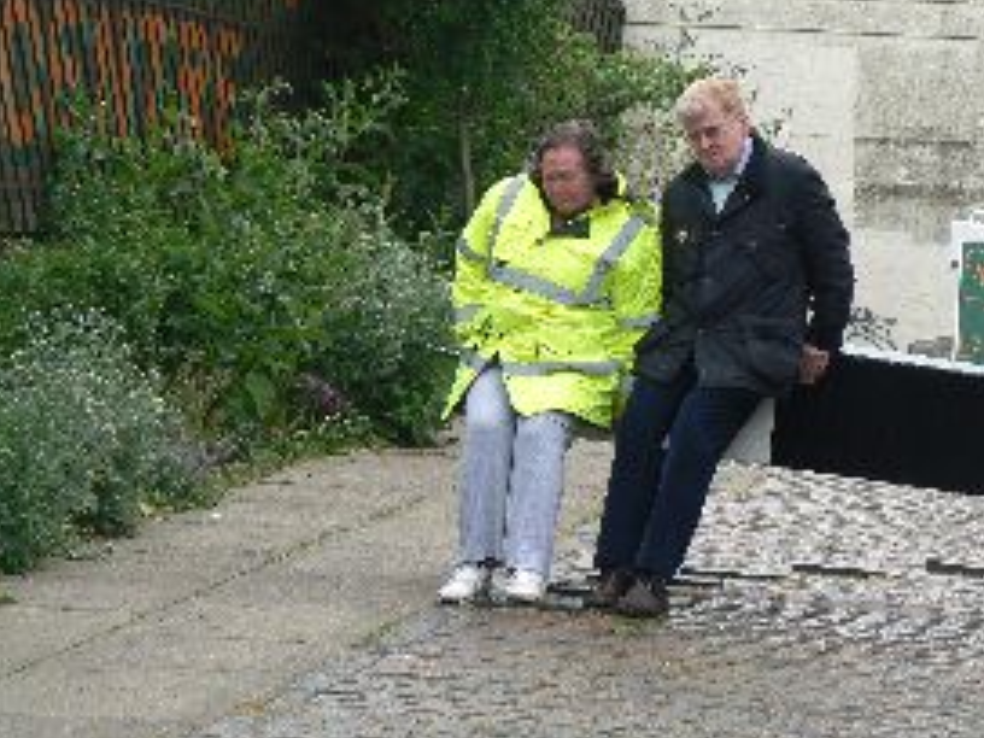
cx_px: 626
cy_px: 279
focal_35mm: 208
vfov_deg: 7.1
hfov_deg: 9.5
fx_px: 5913
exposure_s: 1/100
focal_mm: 26.2
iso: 80
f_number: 5.6
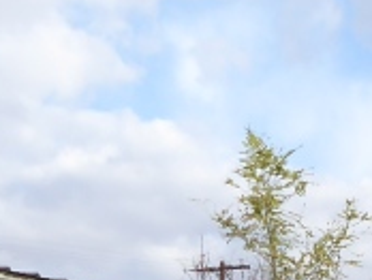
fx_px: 1582
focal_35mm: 147
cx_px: 361
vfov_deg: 9.4
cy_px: 575
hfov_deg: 13.3
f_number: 3.3
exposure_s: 1/640
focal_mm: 4.3
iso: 100
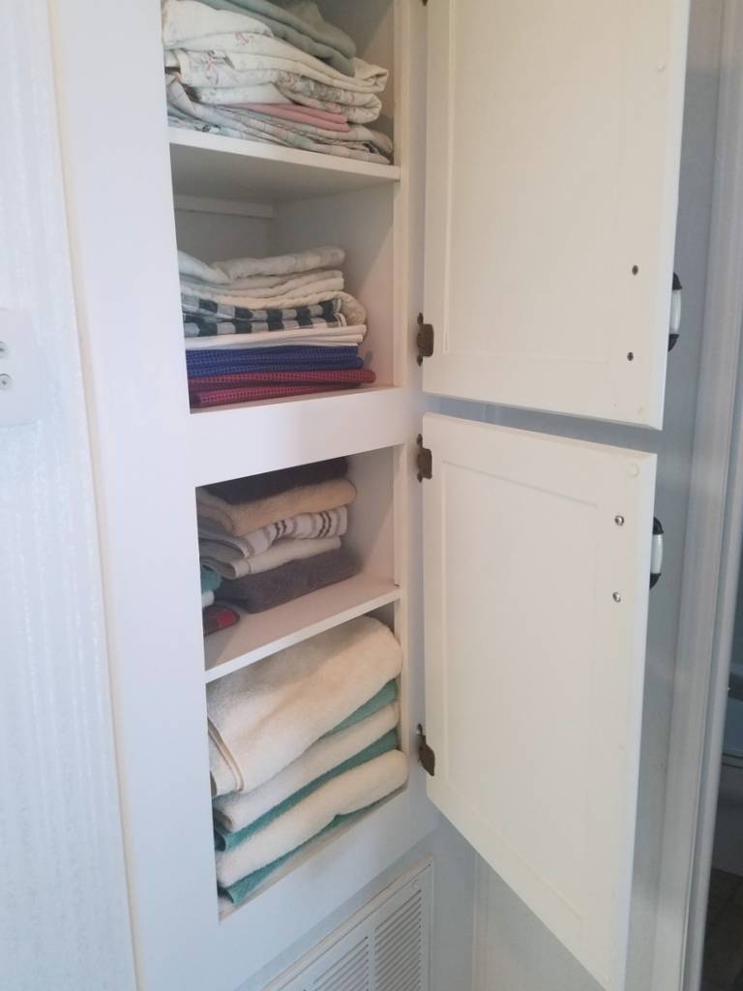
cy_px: 496
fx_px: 744
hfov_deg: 53.1
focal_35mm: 26
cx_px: 372
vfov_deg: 67.3
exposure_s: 1/24
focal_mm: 4.2
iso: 125
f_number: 1.7
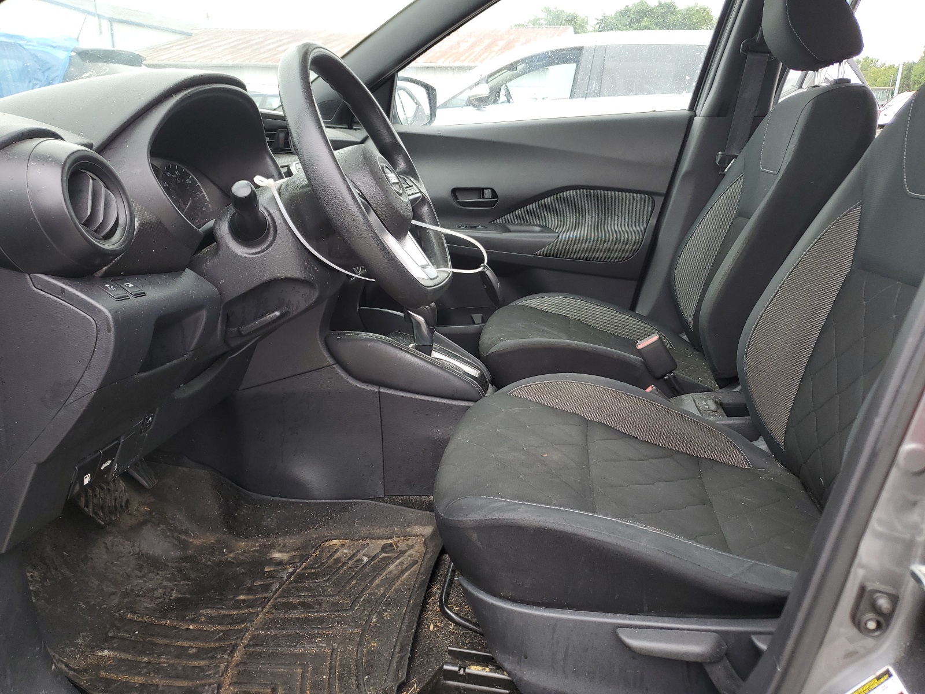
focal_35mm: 26
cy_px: 347
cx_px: 462
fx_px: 695
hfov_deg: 67.3
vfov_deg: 53.1
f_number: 1.5
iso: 50
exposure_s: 1/244
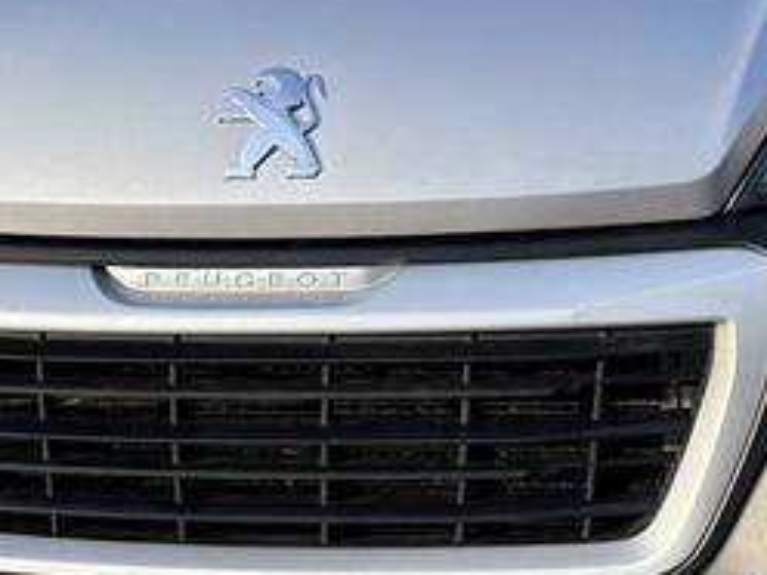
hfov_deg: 20.7
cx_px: 544
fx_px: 2083
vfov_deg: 15.4
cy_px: -22
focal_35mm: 94
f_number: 1.6
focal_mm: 5.96
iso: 64
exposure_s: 1/987
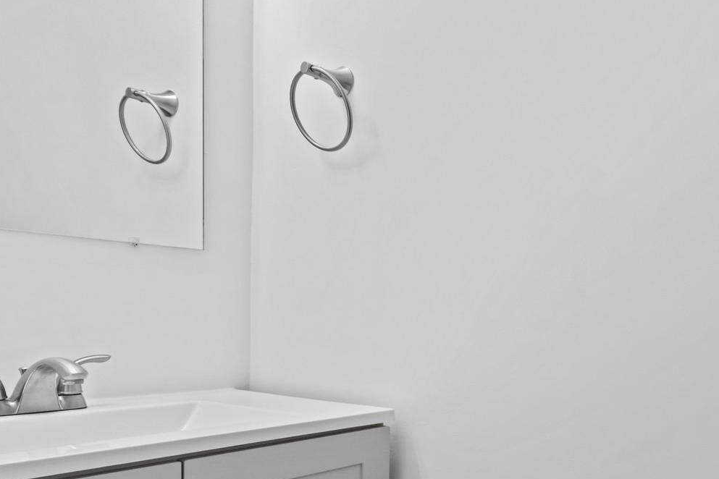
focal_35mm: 33
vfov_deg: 38.8
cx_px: 696
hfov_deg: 48.6
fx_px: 659
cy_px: 364
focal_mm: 16
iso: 1600
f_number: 7.1
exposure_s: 1/15
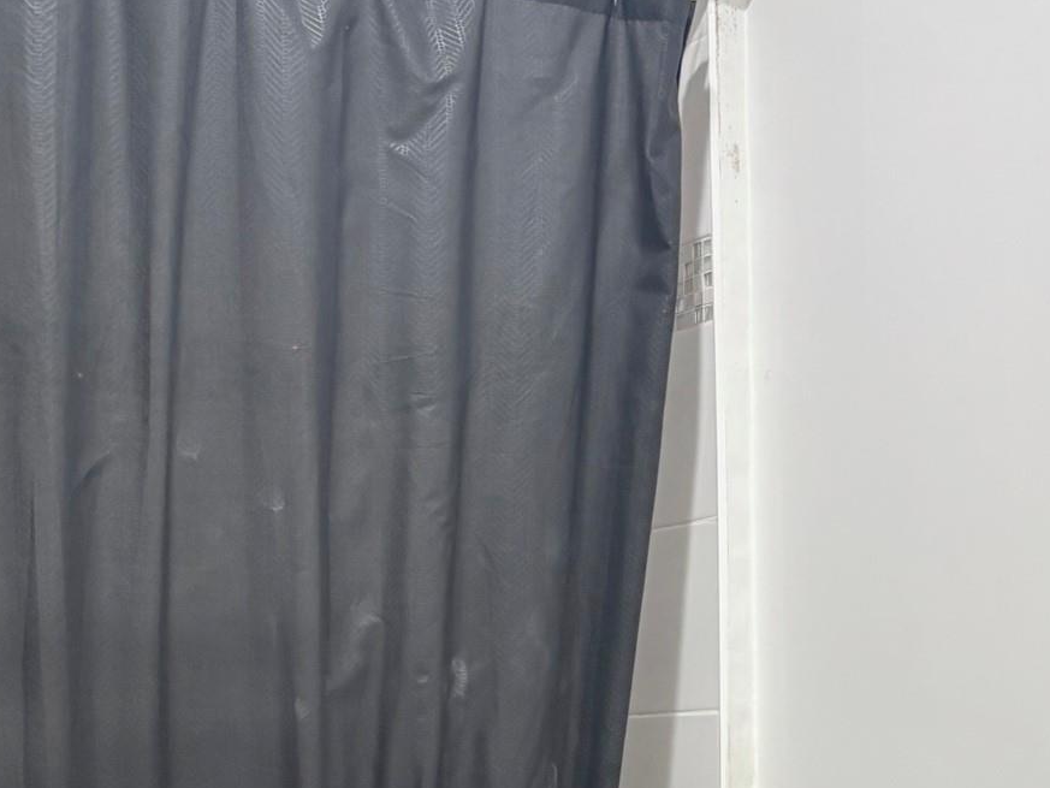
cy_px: 824
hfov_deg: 31.1
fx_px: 1851
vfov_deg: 22.9
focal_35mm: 61
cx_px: 793
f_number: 1.6
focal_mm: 5.96
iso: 160
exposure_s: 1/60
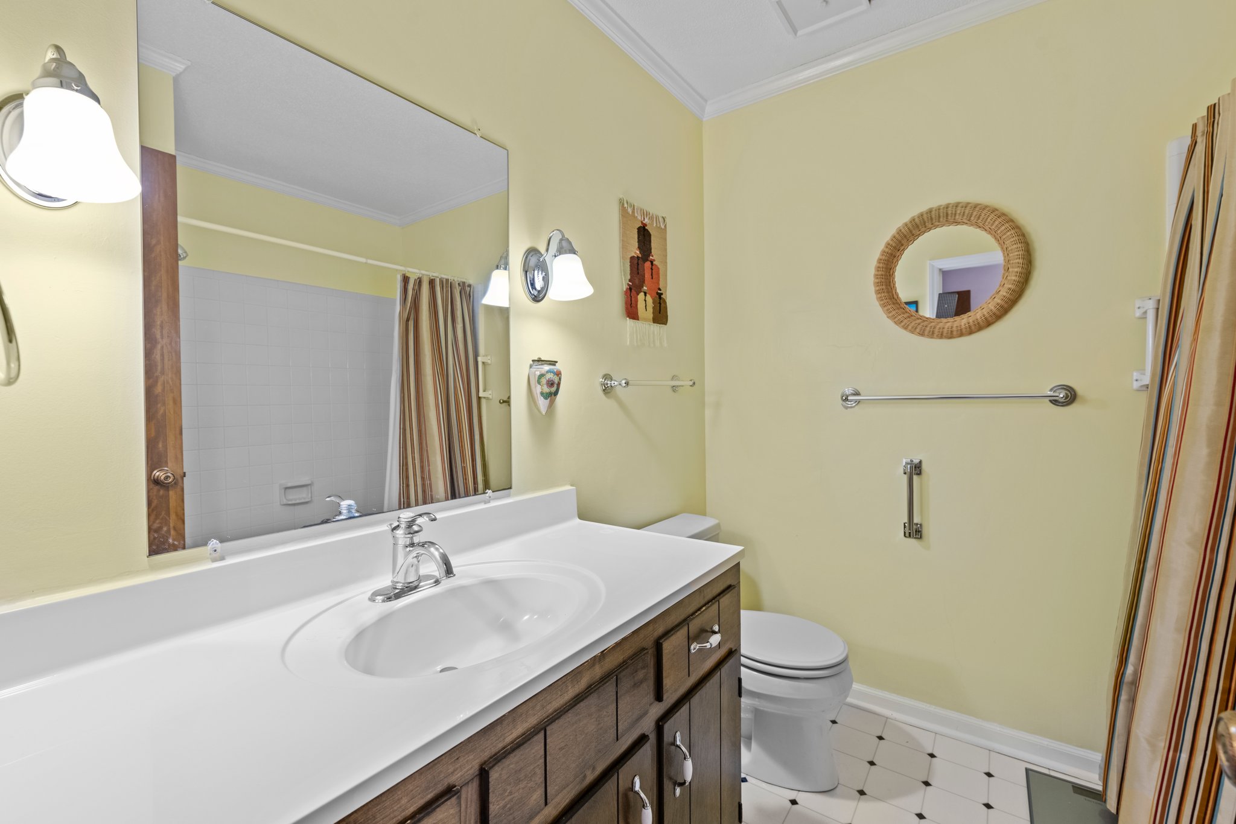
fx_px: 515
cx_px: 618
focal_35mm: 15
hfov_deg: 100.4
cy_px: 412
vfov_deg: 77.3
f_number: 7.1
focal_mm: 15
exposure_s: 1/2.5
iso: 400
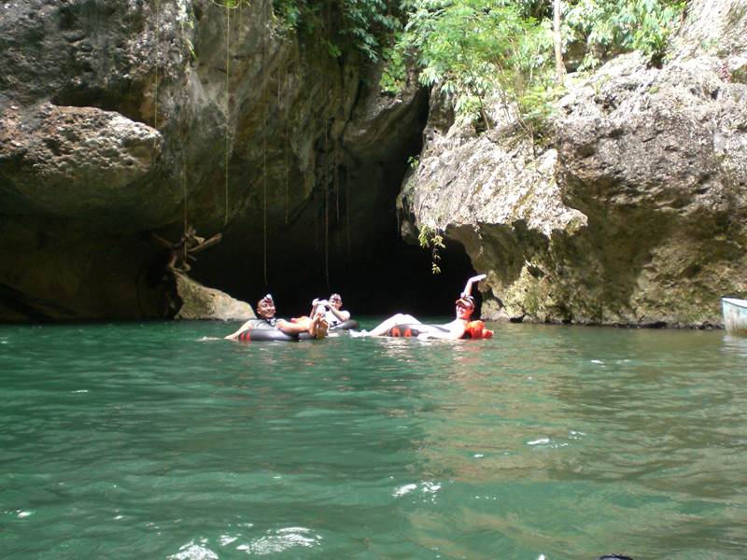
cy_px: 280
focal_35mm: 38
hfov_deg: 49.0
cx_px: 374
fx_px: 820
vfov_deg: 37.7
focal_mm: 6.3
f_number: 3.1
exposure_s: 1/125
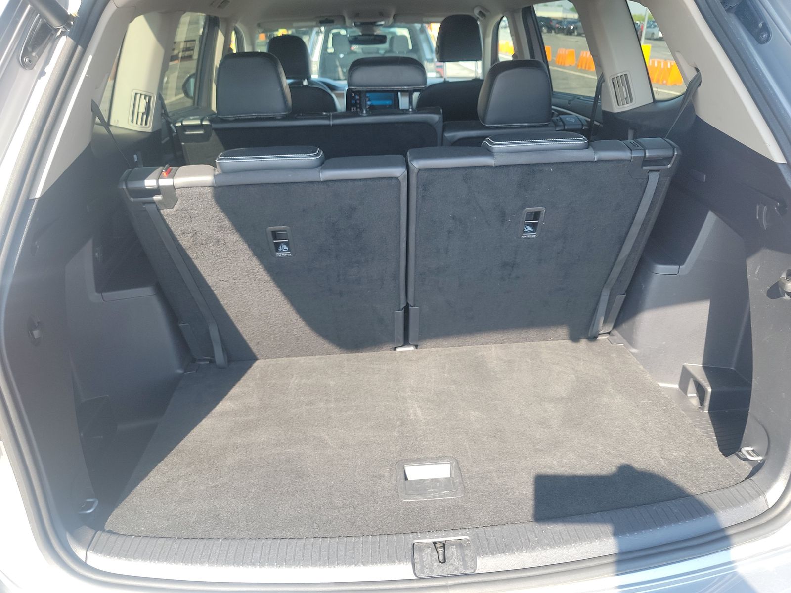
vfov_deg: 56.8
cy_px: 296
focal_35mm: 24
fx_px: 548
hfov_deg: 71.6
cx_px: 396
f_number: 1.8
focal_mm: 6.7
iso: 70
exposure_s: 1/119
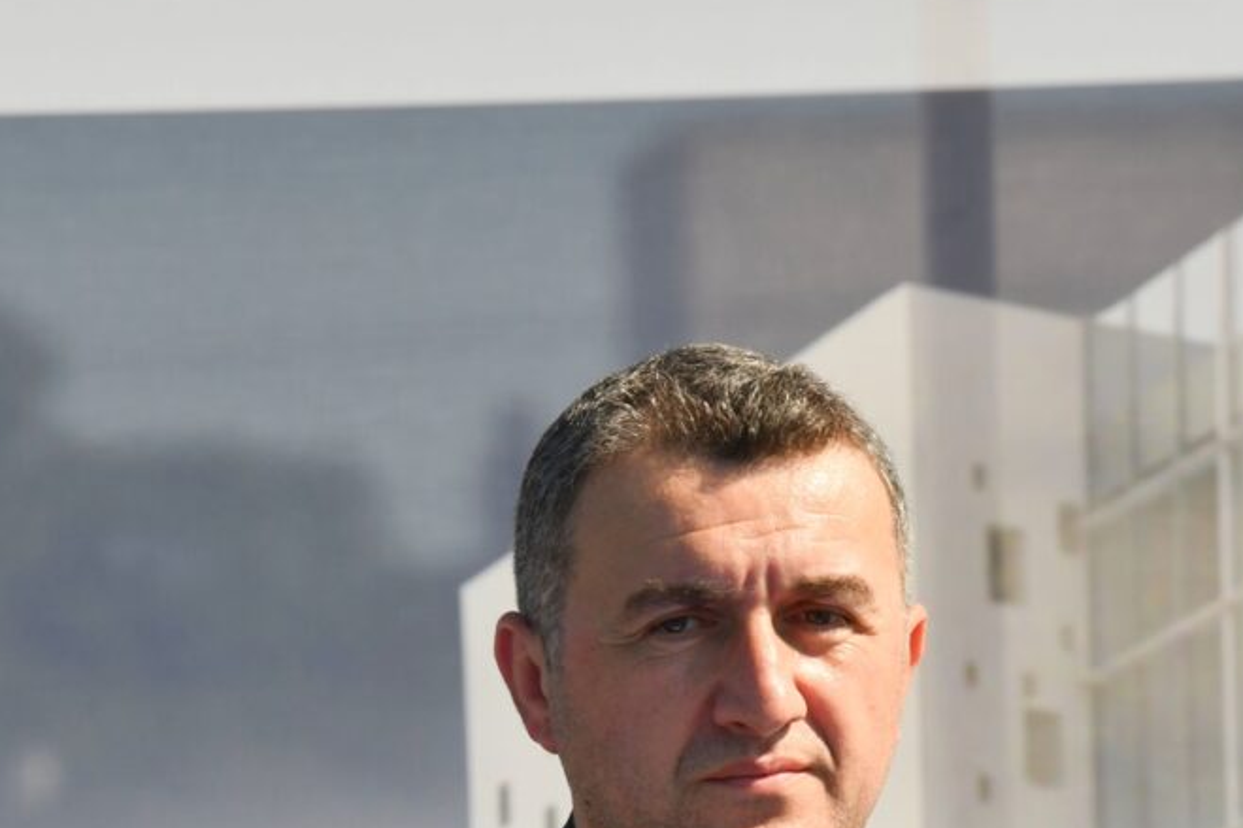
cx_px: 513
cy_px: 937
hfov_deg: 4.4
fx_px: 16085
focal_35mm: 466
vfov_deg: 2.9
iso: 100
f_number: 8
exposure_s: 1/400
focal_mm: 200
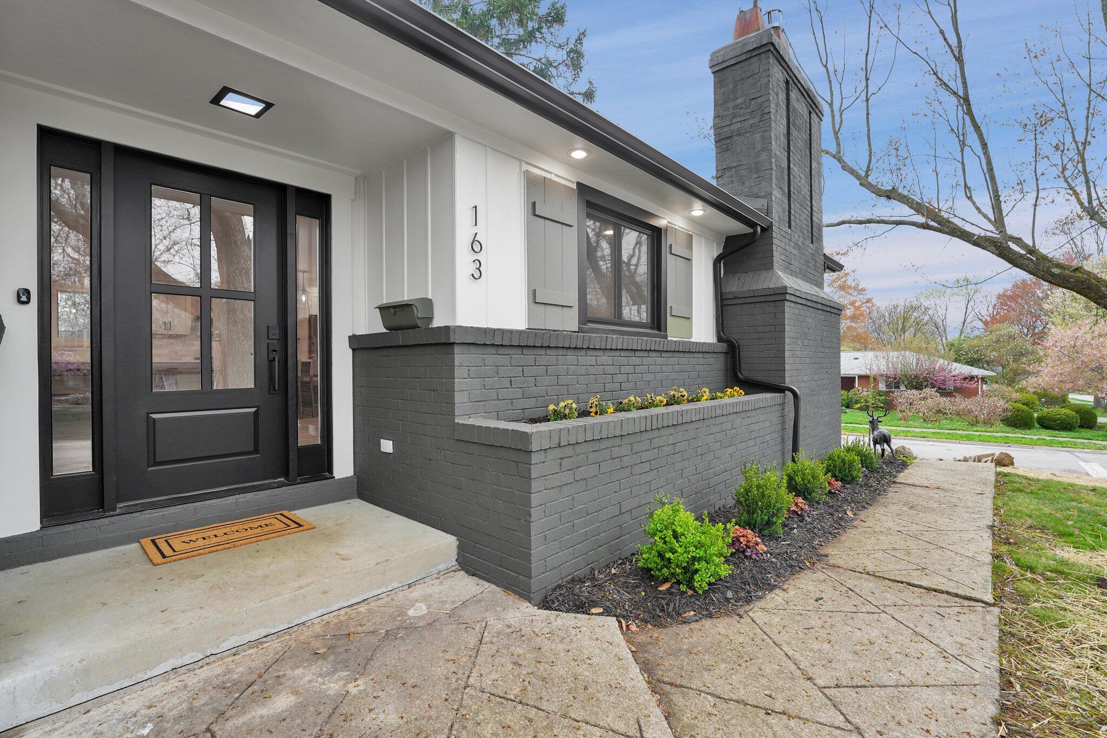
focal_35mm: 16
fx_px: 486
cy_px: 369
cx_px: 554
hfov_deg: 97.5
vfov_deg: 74.4
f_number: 6.3
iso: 125
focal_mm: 15.8
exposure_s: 1/25
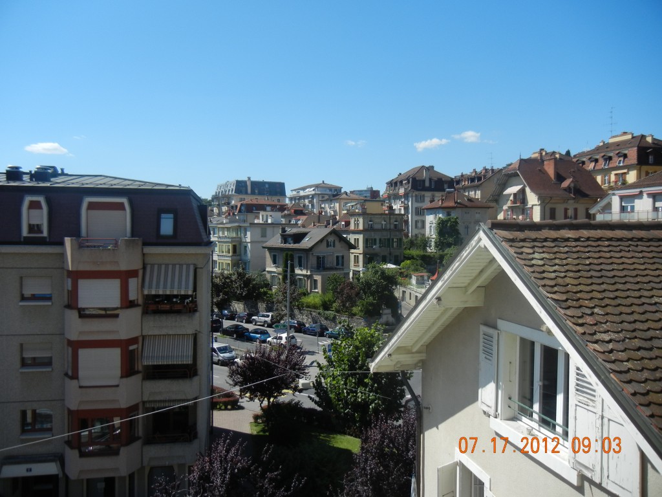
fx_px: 574
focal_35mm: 30
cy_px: 248
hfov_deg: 60.0
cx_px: 331
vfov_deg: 46.8
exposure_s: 1/402
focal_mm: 5.4
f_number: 7
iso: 160
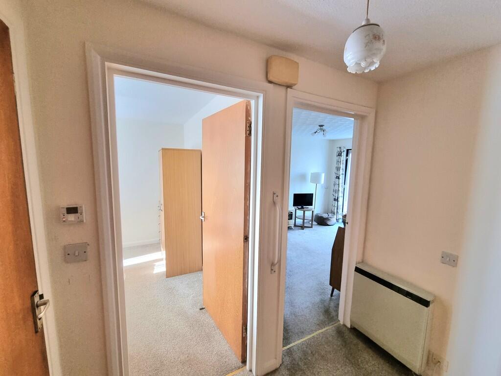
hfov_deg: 106.2
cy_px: 188
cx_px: 250
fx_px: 188
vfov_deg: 89.9
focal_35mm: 13
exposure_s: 1/60.2
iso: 200
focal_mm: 2.2
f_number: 2.2
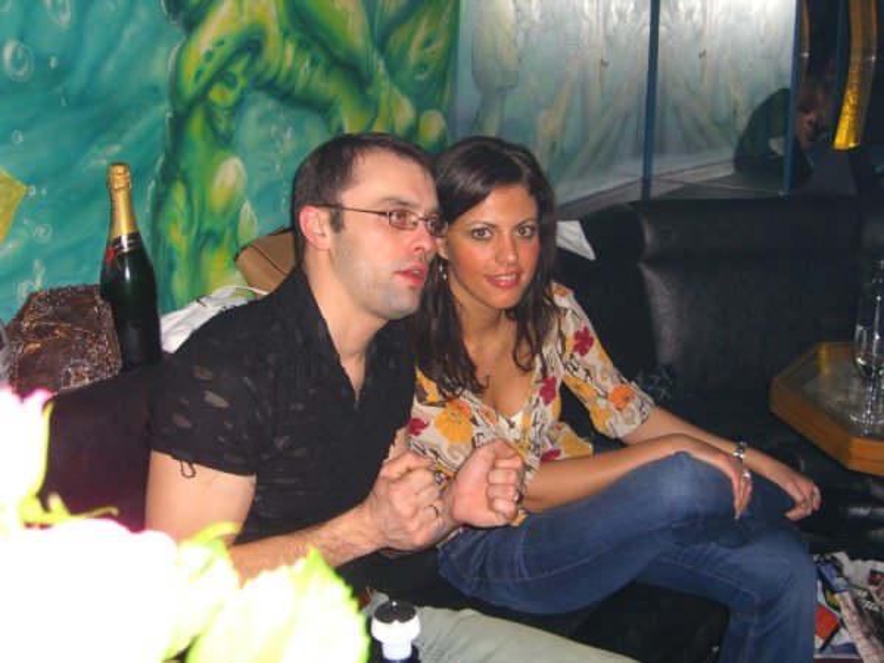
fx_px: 1175
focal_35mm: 46
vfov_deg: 31.5
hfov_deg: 41.2
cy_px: 332
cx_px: 442
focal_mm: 9.5
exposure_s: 1/60
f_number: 3.1
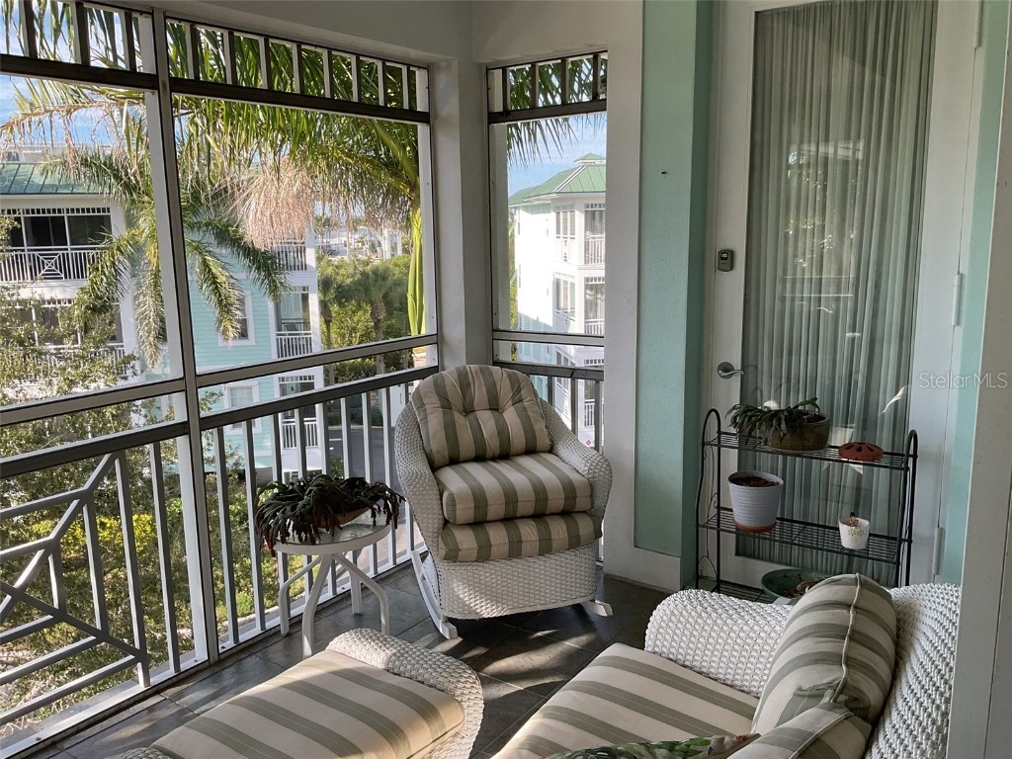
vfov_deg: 48.2
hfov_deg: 61.7
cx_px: 506
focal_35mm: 29
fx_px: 848
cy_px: 380
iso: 16
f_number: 1.8
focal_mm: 3
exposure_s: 1/190
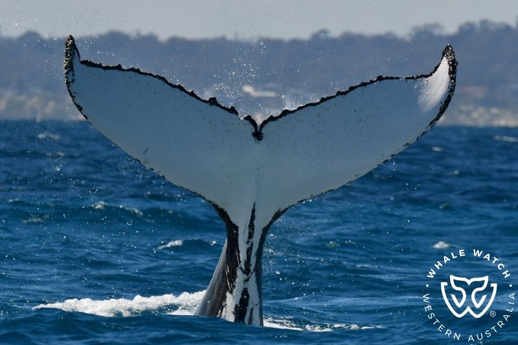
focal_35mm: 660
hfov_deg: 3.1
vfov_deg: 2.1
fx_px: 9494
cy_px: 172
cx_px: 259
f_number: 8
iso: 360
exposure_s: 1/2000
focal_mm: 440
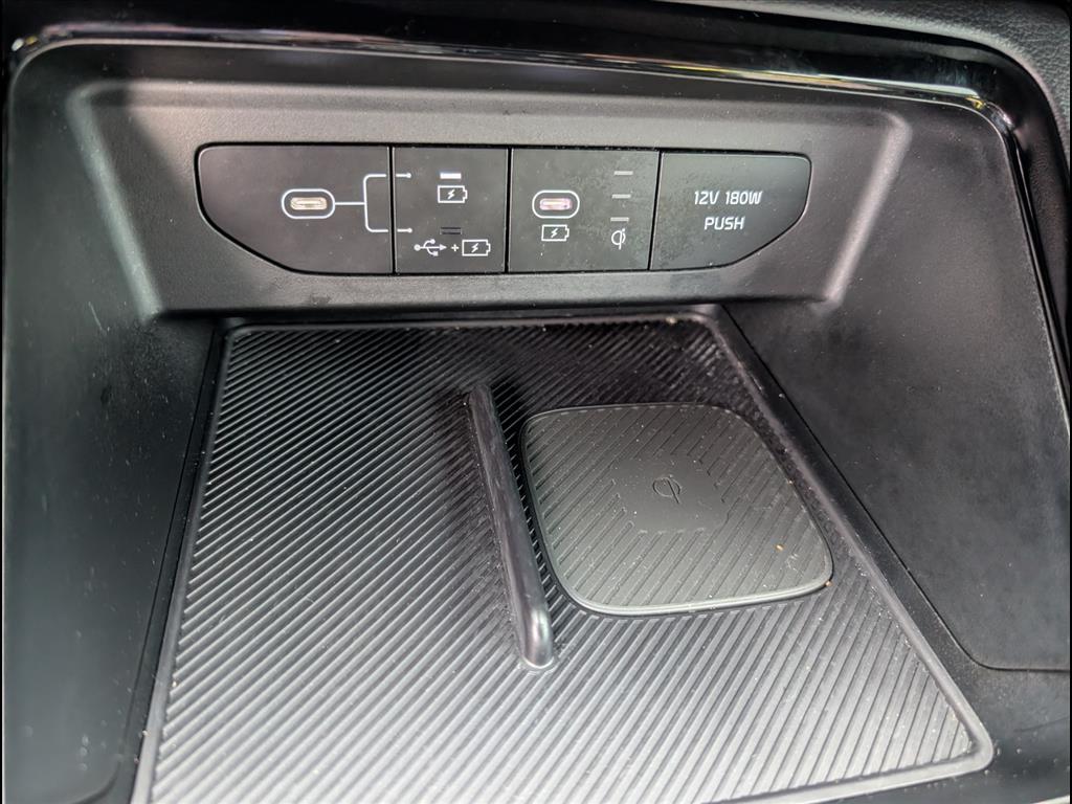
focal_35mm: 24
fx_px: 743
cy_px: 402
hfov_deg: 71.6
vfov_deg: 56.8
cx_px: 536
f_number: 1.68
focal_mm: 6.9
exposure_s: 1/476
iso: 1026
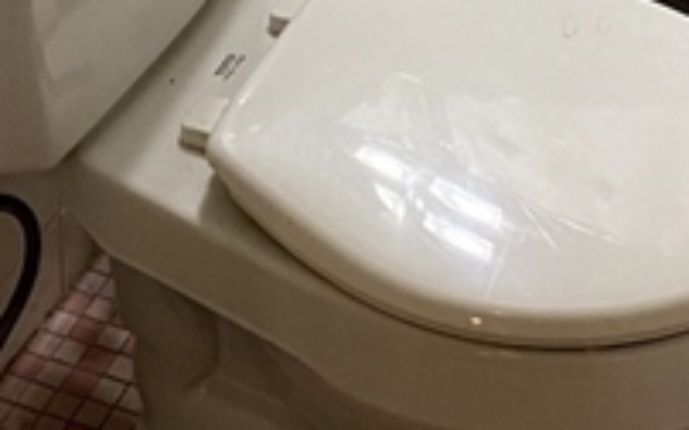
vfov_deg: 10.2
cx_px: 413
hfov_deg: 19.8
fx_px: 1971
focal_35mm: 105
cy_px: -706
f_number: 1.8
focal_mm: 4.25
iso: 80
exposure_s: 1/60
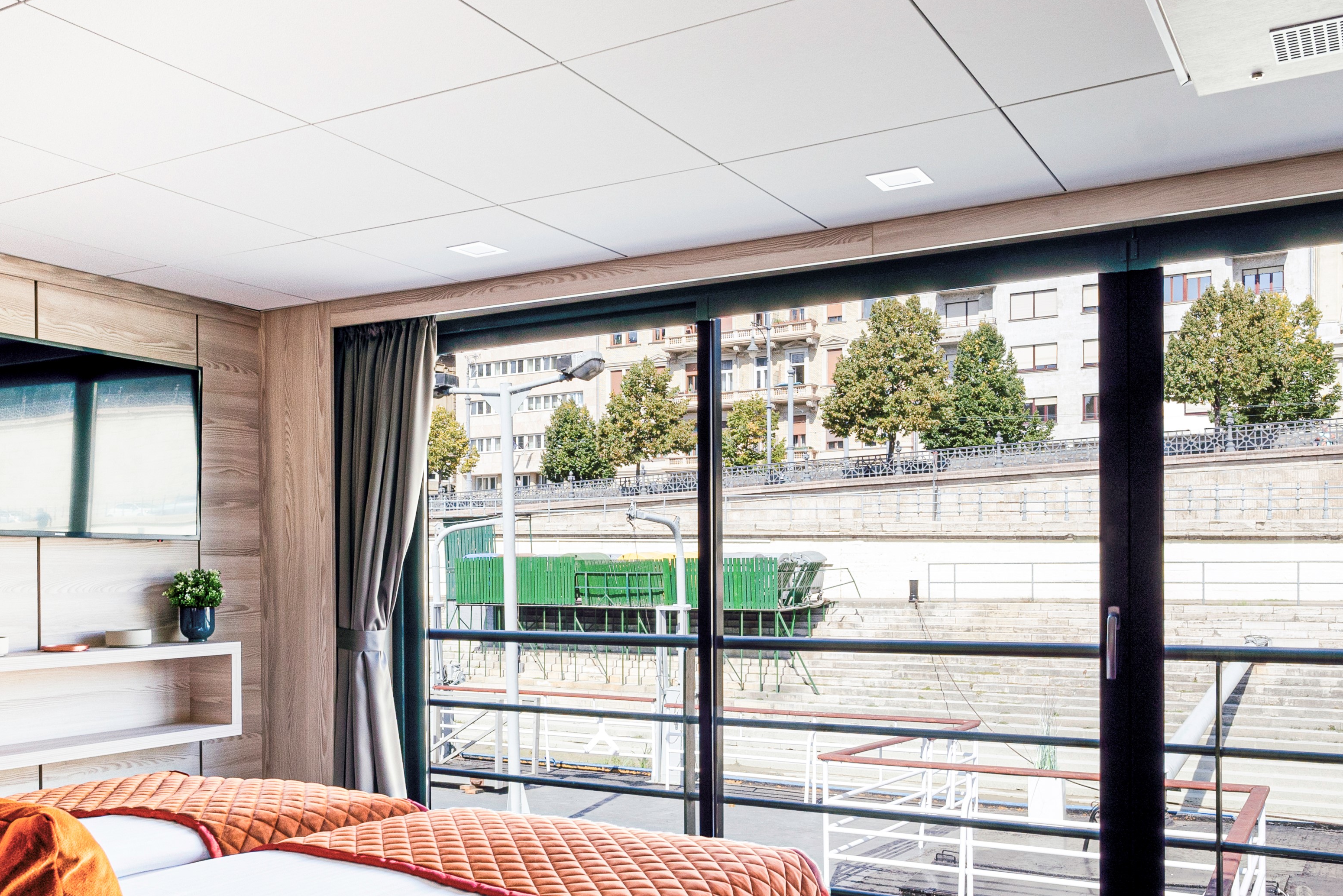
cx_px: 667
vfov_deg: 42.0
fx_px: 1119
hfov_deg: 61.9
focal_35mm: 30
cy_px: 700
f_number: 8
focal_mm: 12
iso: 200
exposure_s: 1/20
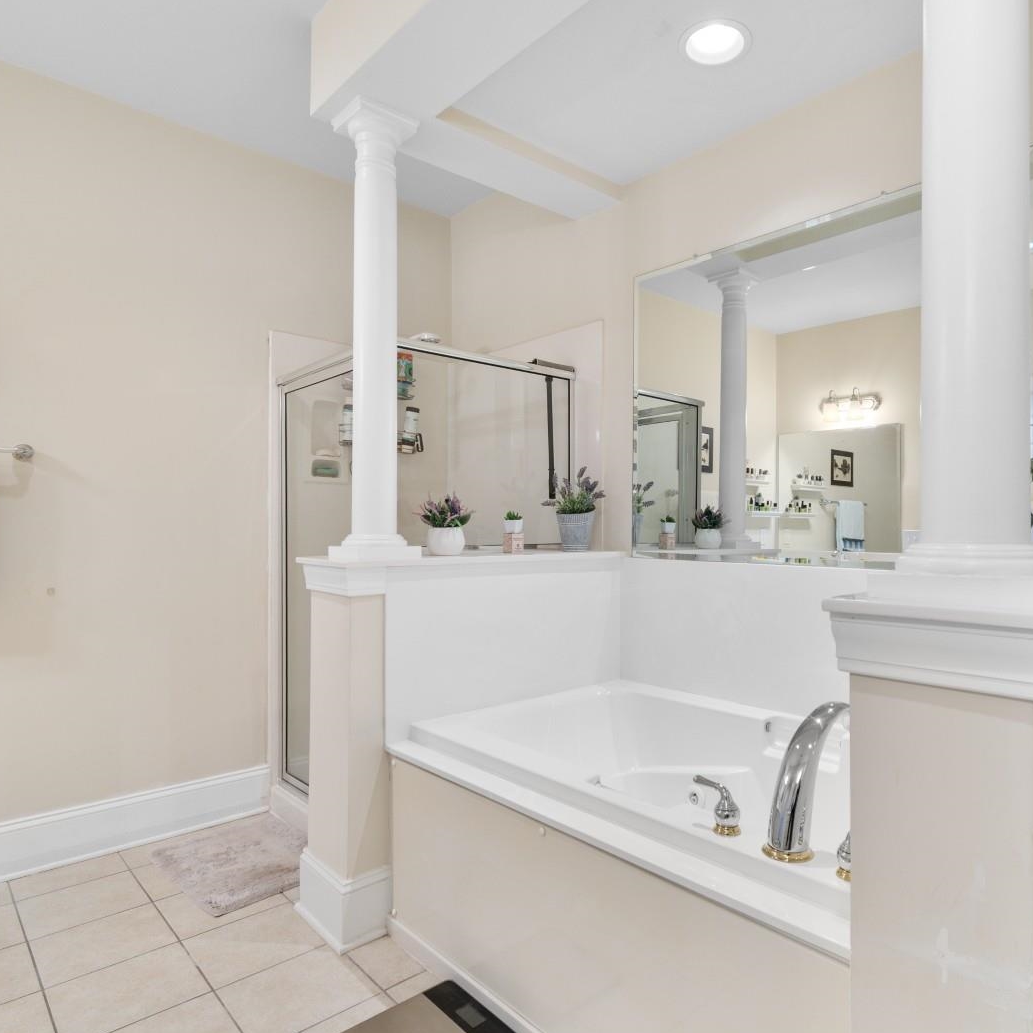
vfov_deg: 74.8
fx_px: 675
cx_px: 622
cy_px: 505
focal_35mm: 20
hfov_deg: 74.0
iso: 100
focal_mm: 10
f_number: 4.5
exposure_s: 1/15
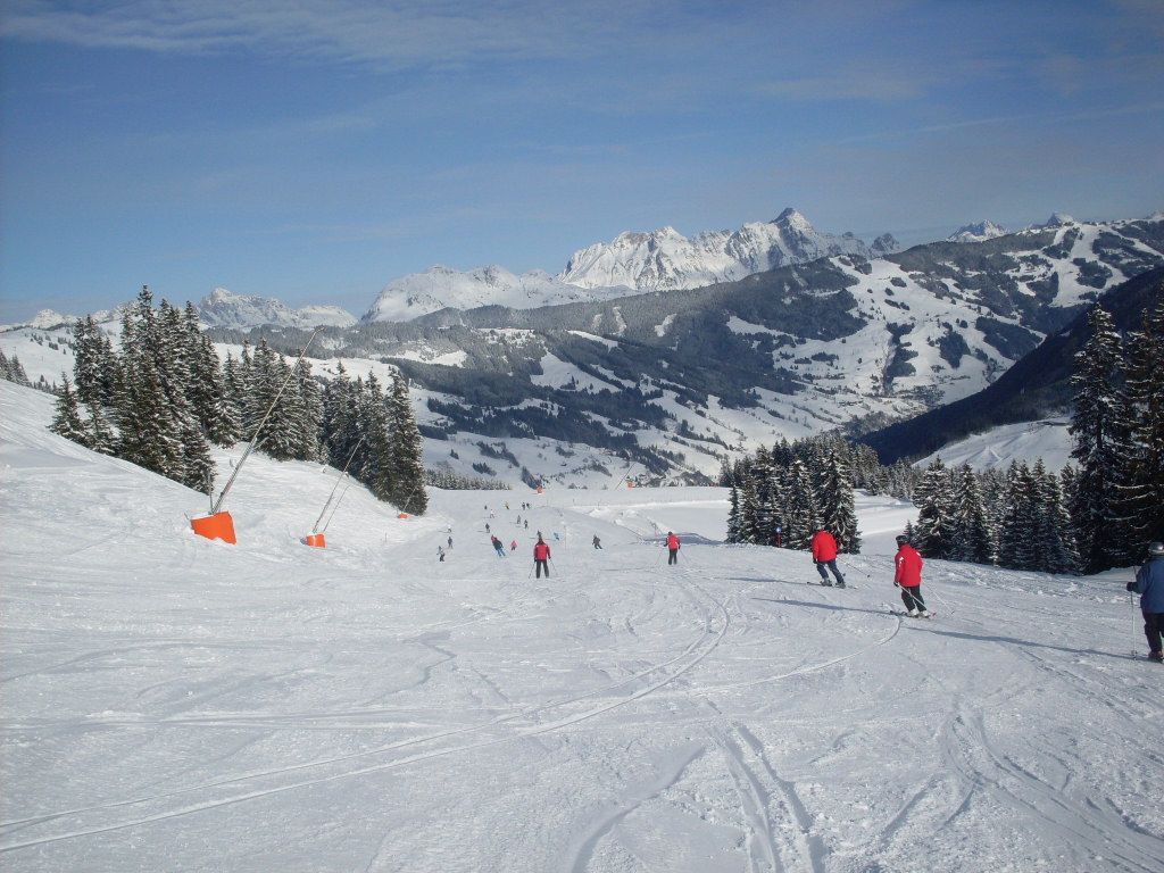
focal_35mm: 38
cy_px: 436
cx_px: 582
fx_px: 1278
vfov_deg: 37.7
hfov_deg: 49.0
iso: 80
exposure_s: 1/750
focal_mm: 6.3
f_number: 8.4
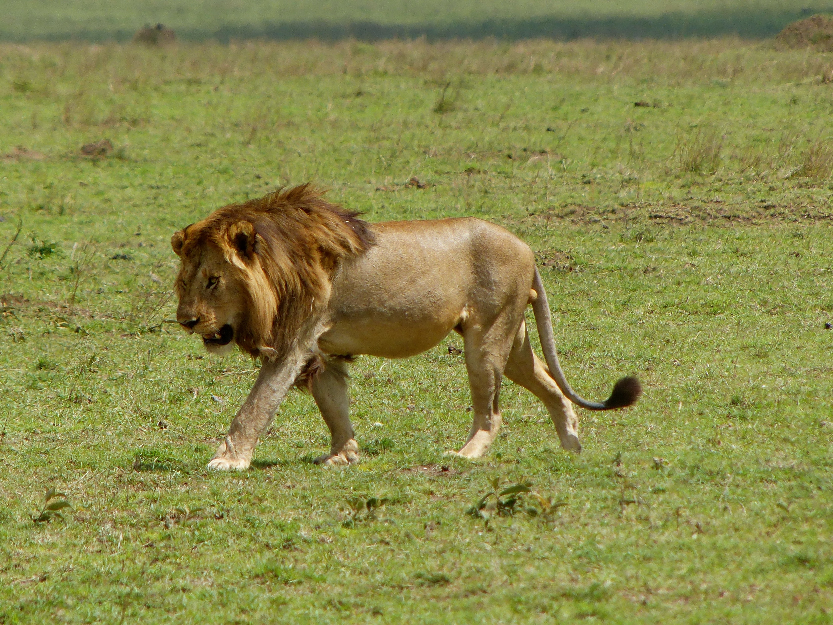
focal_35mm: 402
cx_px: 416
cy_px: 312
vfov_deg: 3.7
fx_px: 9674
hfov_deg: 4.9
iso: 100
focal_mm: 65.8
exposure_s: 1/800
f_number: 4
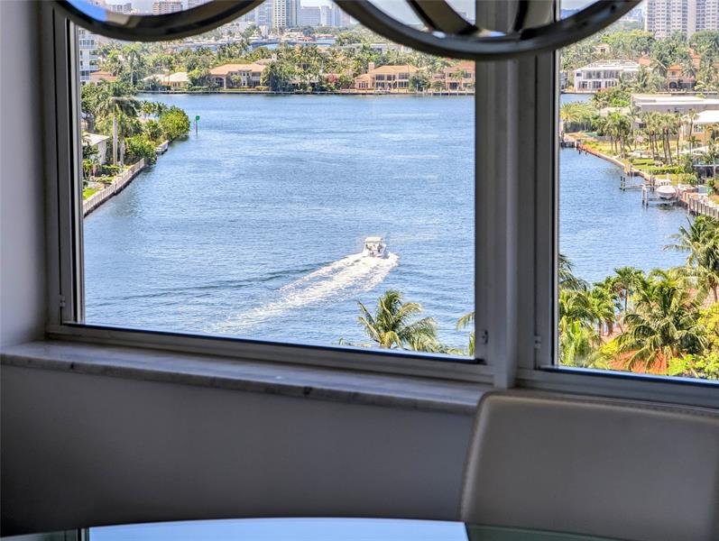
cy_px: 270
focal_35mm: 104
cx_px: 360
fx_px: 2163
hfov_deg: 18.9
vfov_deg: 14.3
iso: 30
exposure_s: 1/150
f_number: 3.5
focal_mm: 19
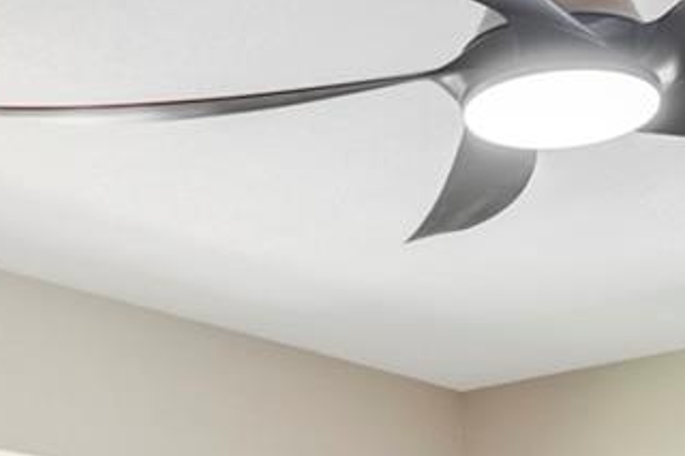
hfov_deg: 22.4
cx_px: 178
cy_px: 778
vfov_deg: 13.8
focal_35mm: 90
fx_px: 1712
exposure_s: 1/40
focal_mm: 12
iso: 100
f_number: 2
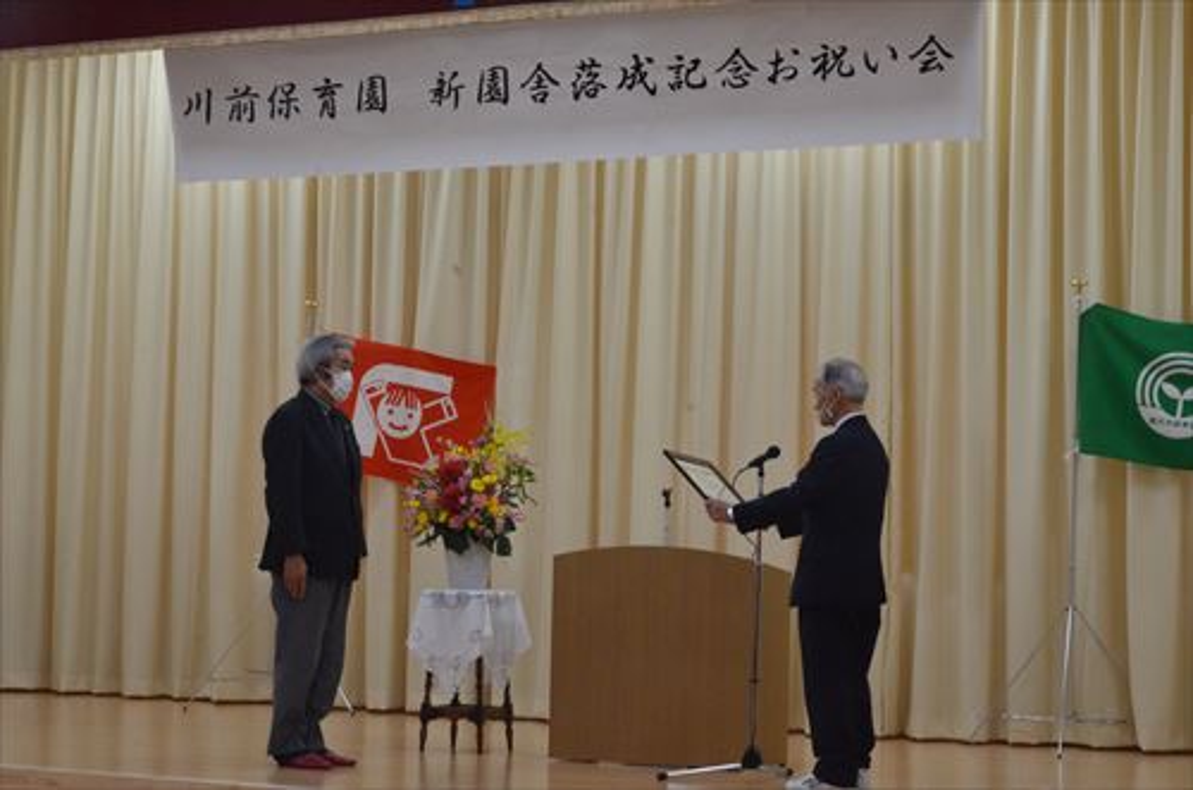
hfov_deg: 28.1
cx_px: 596
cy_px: 395
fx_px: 2381
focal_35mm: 72
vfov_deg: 18.8
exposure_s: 1/80
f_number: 18
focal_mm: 48
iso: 3200
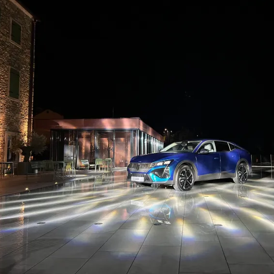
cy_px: 137
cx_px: 168
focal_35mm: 31
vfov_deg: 52.5
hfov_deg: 52.1
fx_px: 278
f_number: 1.5
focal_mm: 5.7
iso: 500
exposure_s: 1/33
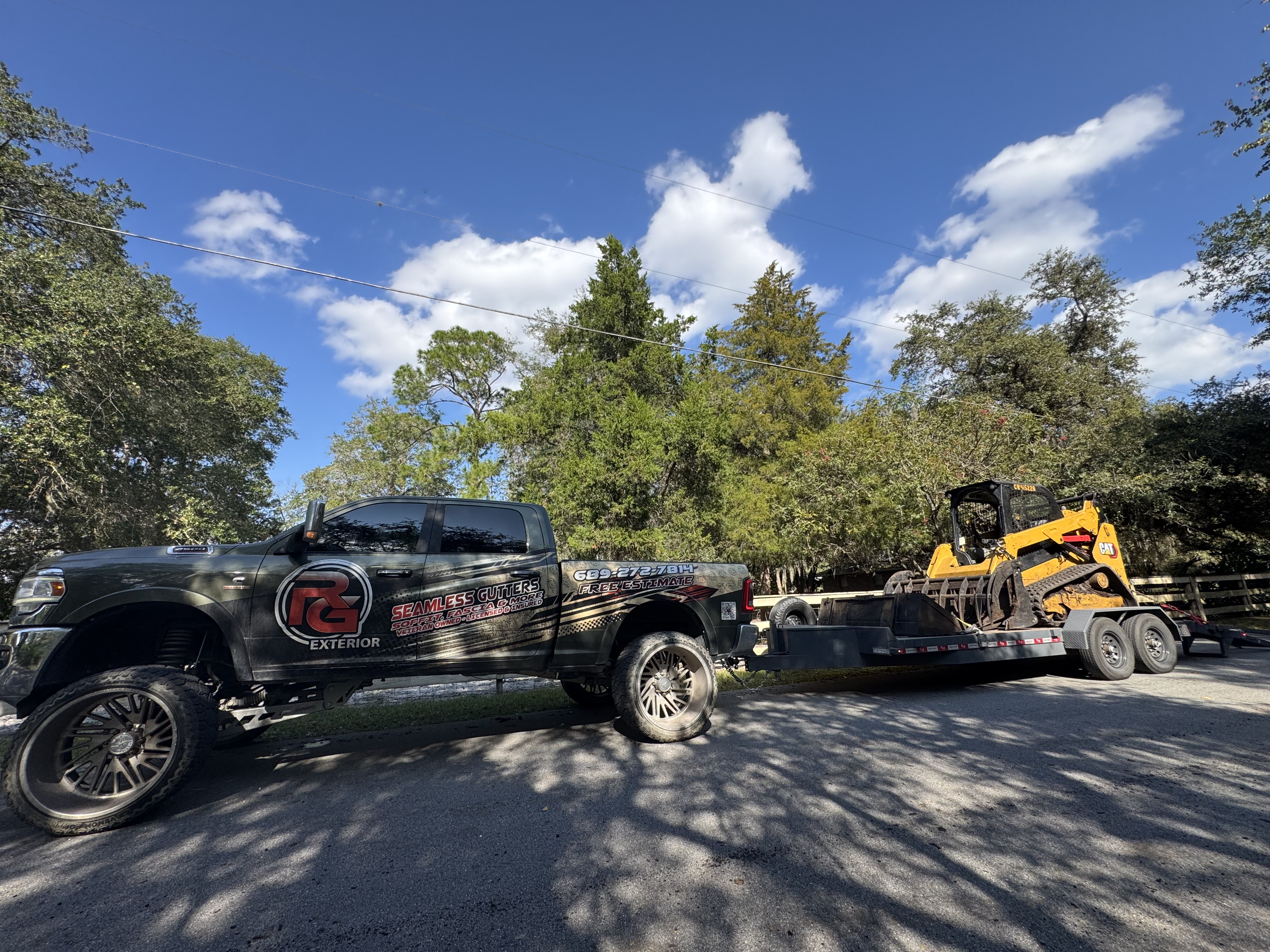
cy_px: 476
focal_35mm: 14
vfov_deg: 85.7
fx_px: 514
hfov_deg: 102.1
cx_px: 635
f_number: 2.2
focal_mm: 2.22
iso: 40
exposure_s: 1/804
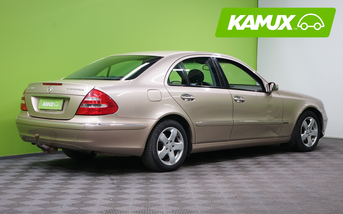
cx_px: 172
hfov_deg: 29.8
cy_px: 112
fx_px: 645
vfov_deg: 18.9
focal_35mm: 69
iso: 800
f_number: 5.6
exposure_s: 1/50
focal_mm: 67
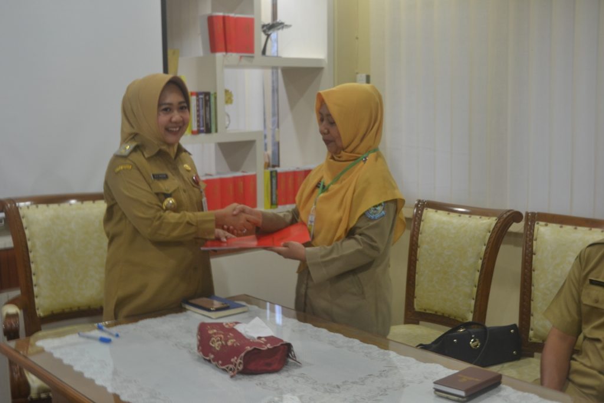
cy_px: 202
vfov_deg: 30.9
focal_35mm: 44
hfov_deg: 45.0
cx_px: 302
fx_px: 730
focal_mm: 29
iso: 400
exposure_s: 1/15
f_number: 4
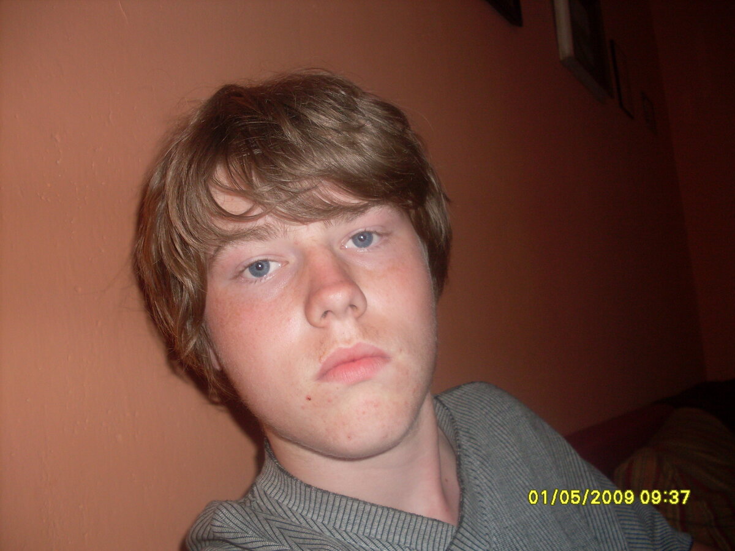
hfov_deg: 49.0
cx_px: 368
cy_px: 276
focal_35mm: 38
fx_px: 807
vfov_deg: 37.7
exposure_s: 1/45
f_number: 2.8
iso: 100
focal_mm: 6.3
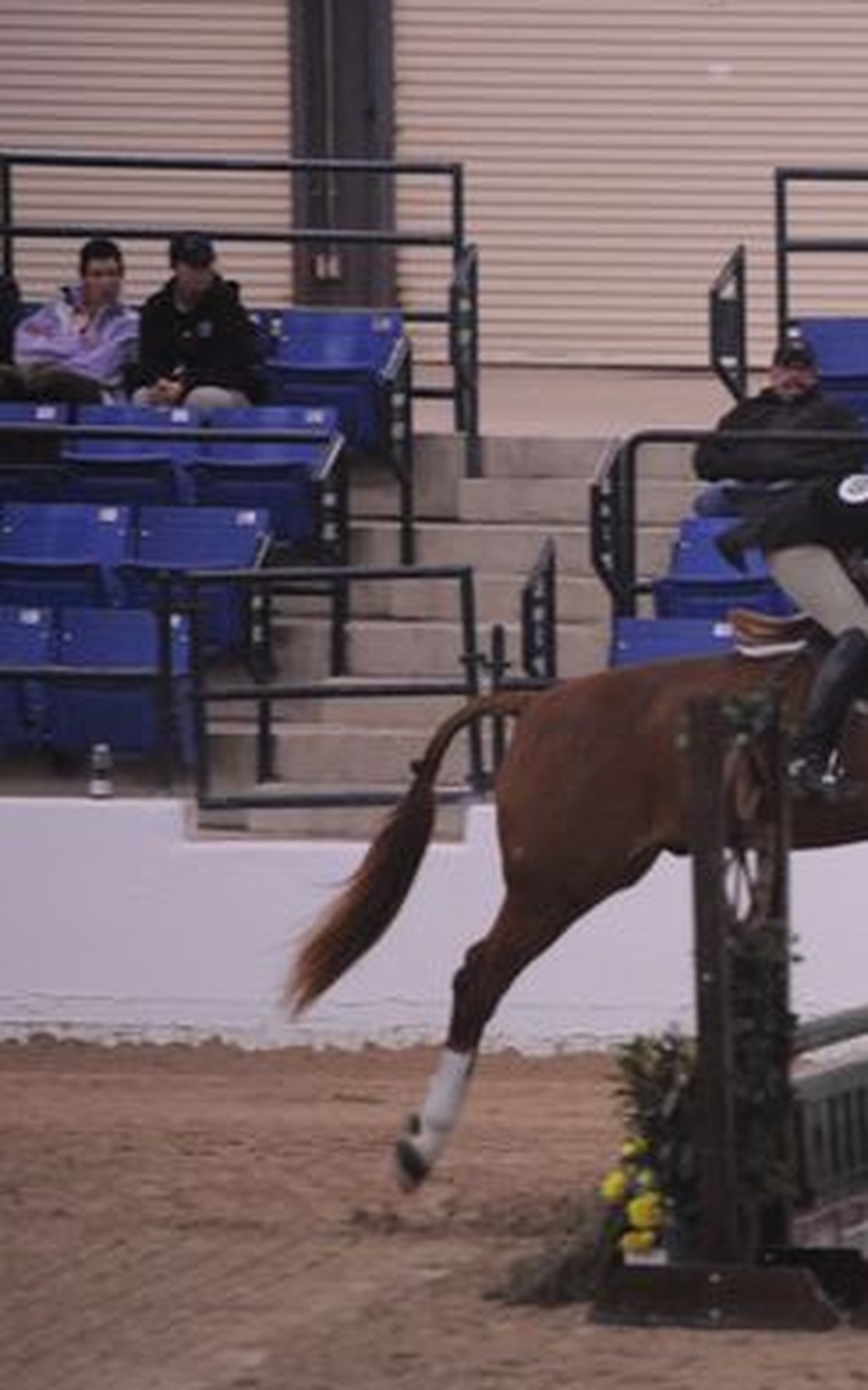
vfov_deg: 6.3
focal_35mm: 333
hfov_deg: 3.9
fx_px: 12604
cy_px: 752
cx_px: 1049
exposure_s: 1/400
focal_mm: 200
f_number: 2.8
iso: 5000
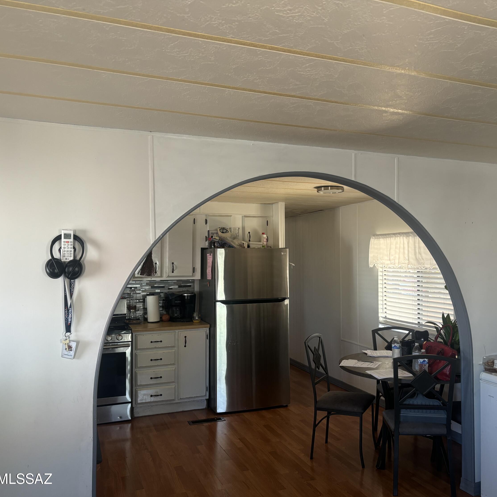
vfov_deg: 52.5
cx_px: 285
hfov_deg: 52.3
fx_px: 504
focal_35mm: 31
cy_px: 251
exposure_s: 1/106
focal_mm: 5.96
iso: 125
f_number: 1.6
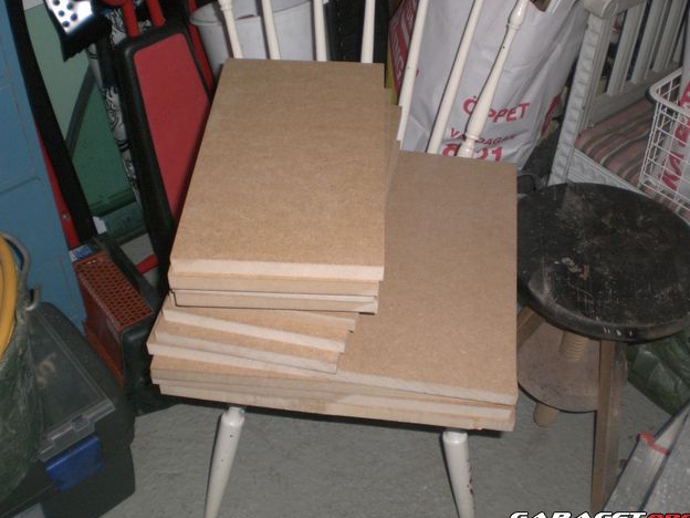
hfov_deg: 47.9
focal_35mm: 39
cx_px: 345
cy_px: 263
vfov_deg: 36.8
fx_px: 777
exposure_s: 1/60
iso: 200
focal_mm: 6.3
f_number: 3.1
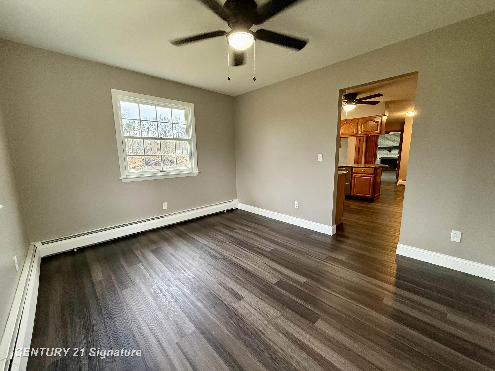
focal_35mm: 14
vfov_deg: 85.7
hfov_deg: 102.1
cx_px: 248
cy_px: 186
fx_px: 200
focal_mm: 2.22
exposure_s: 1/60
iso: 400
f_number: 2.2
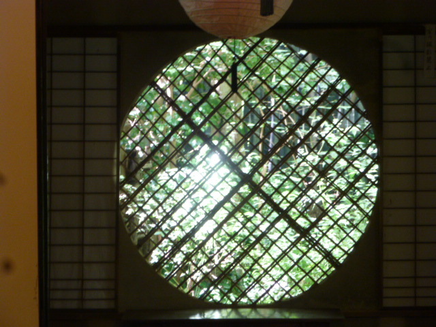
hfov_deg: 16.0
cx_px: 218
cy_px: 164
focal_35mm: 123
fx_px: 1549
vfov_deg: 12.0
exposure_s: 1/10
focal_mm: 22.1
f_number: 5.7
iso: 500
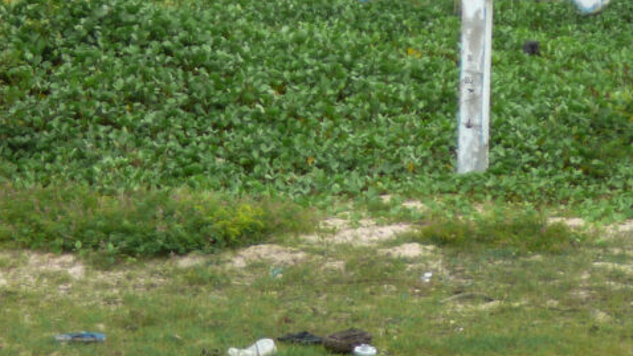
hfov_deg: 5.2
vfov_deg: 2.9
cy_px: -22
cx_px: 72
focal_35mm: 416
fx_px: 6983
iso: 80
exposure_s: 1/160
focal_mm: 28.2
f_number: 4.1
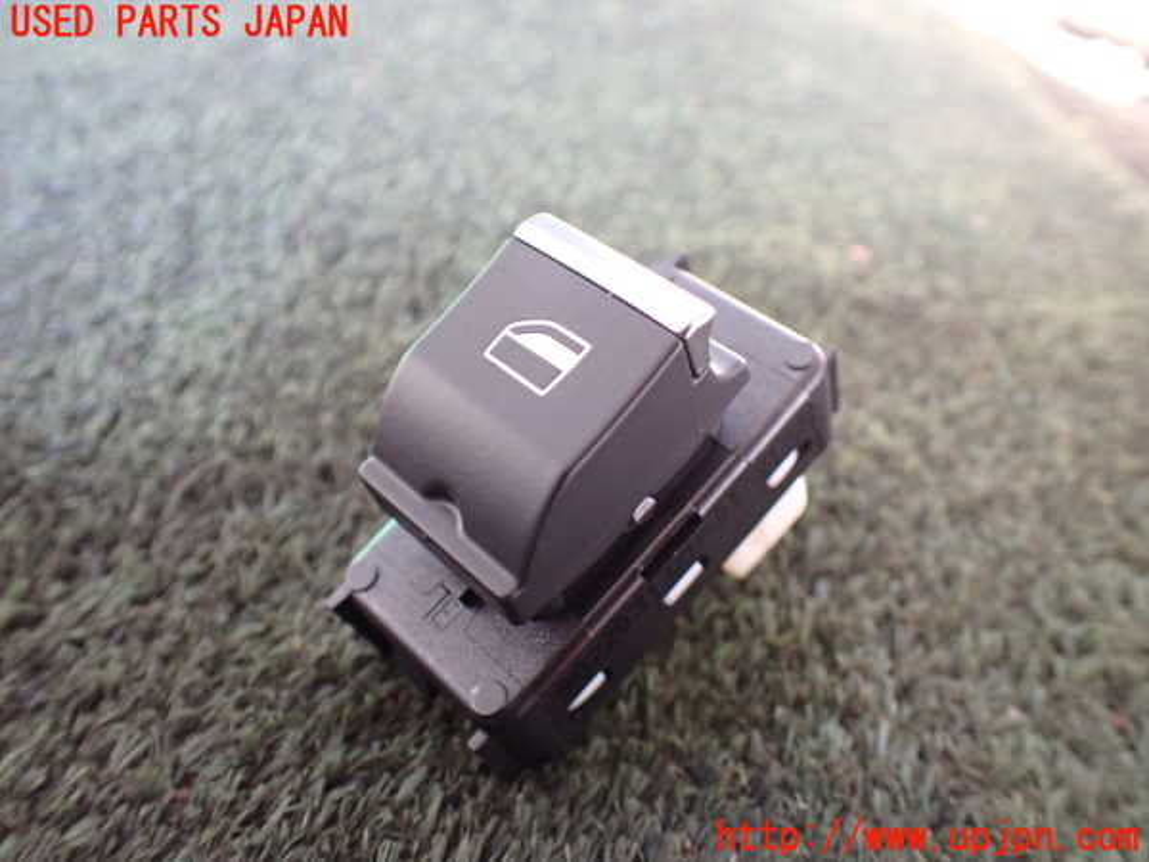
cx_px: 574
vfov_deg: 46.8
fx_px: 996
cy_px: 431
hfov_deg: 60.0
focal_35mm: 30
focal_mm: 5.4
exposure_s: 1/125
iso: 800
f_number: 2.3
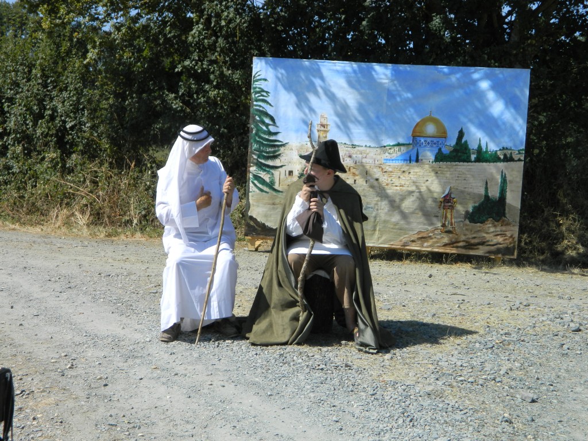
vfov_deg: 25.7
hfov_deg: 33.8
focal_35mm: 57
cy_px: 220
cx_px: 294
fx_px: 968
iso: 80
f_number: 3.8
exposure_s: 1/800
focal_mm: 10.2
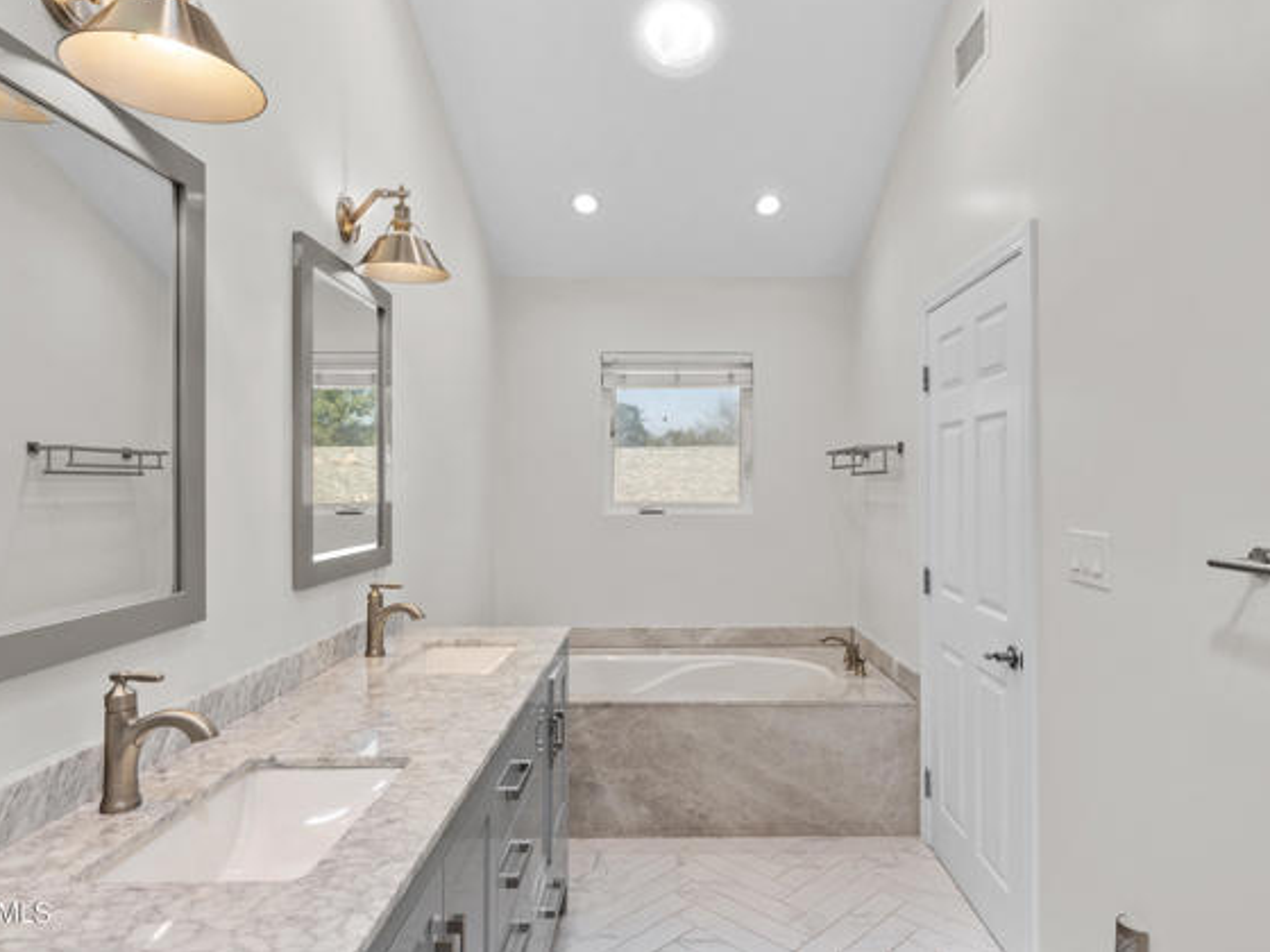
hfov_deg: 76.3
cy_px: 471
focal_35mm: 22
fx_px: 807
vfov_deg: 61.1
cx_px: 680
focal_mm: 20
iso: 250
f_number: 8
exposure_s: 1/6
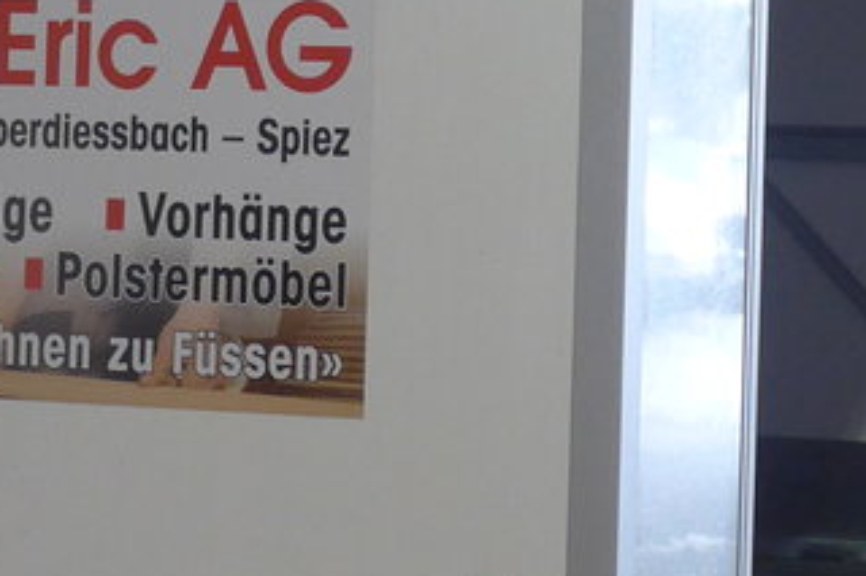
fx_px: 4881
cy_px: -27
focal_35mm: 203
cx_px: 111
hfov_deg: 10.1
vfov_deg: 6.7
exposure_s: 1/20
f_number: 3.3
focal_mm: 10.7
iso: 400
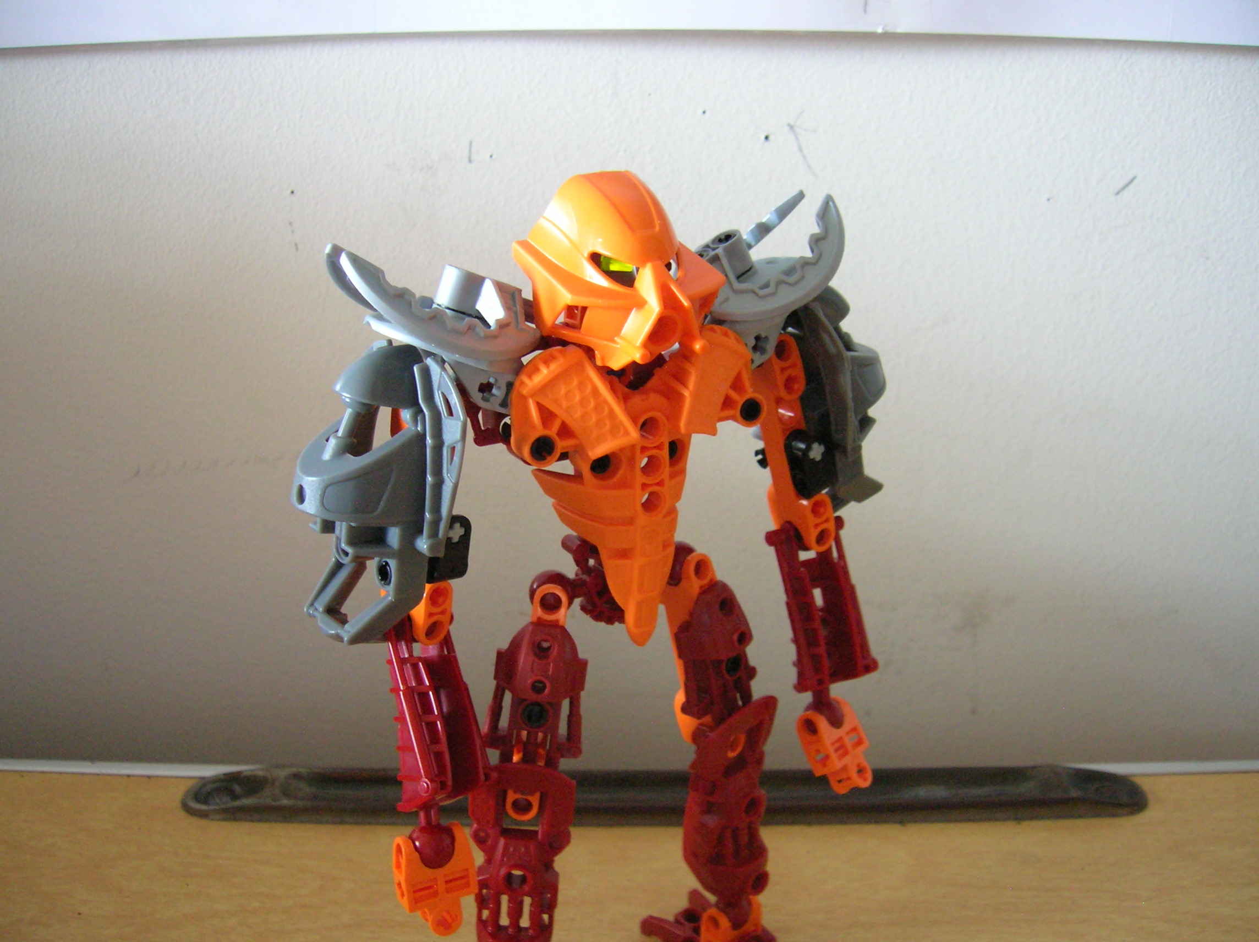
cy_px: 471
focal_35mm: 34
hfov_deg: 54.0
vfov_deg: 41.7
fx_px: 1236
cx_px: 630
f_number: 2.9
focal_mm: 5.7
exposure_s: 1.41
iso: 200
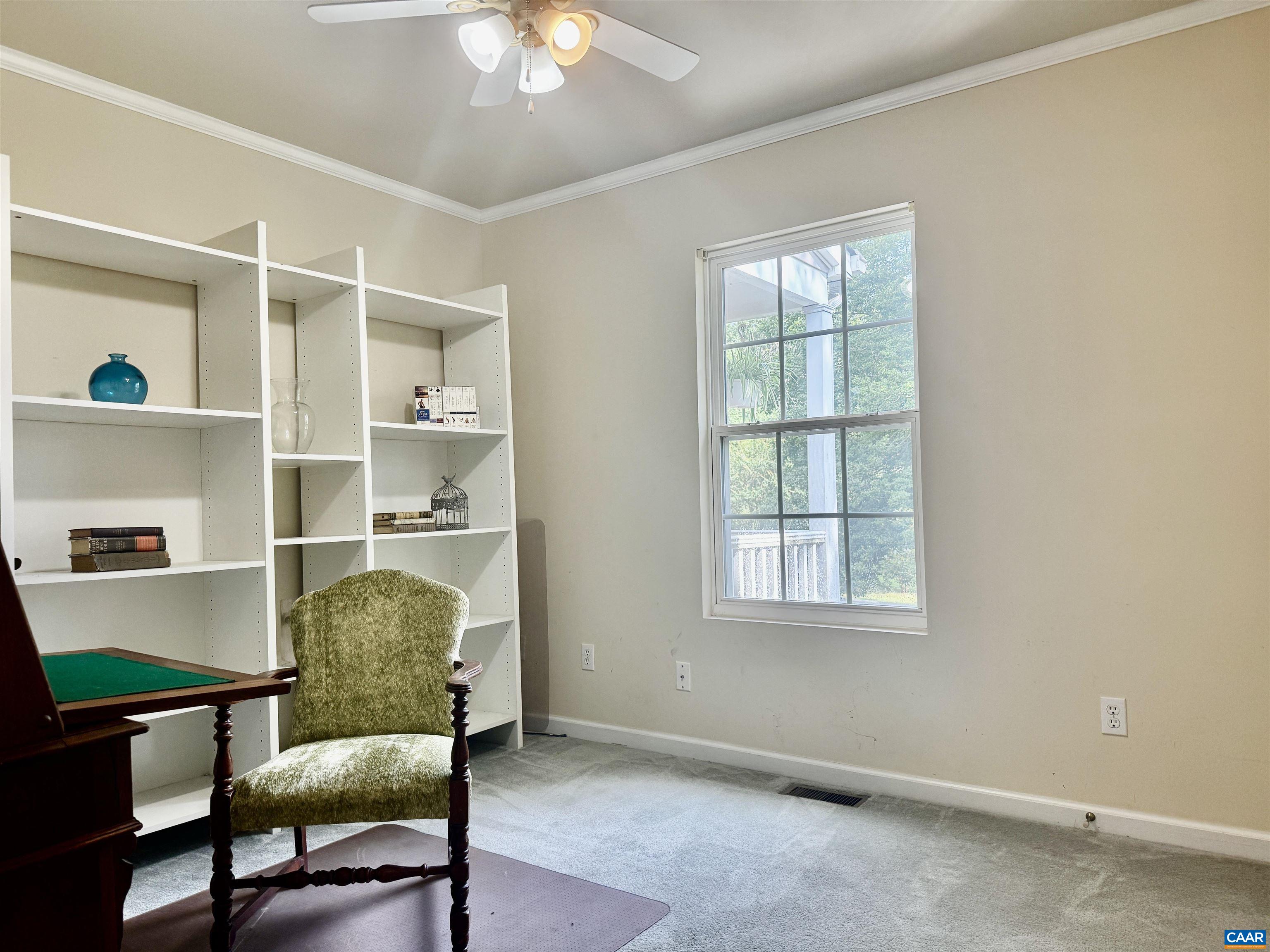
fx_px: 881
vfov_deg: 56.8
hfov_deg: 71.6
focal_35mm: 24
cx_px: 635
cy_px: 476
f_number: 1.78
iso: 100
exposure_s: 1/148
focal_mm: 6.76
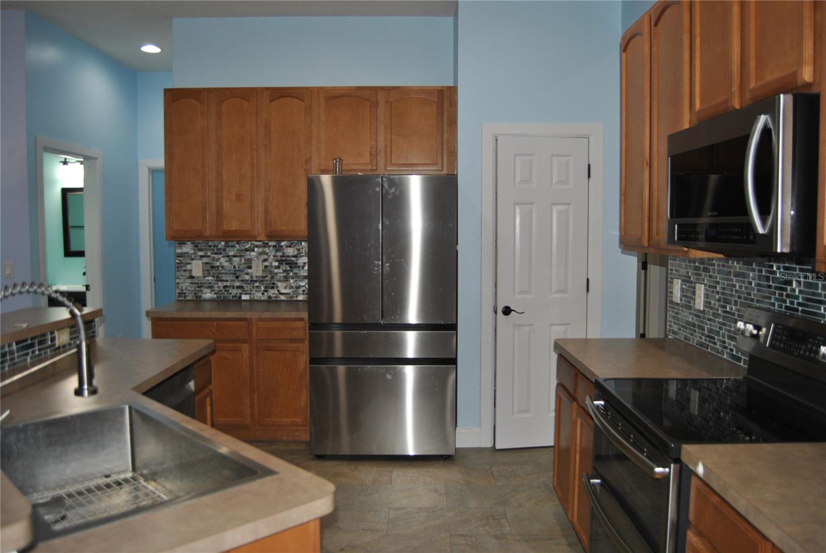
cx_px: 413
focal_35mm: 27
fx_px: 620
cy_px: 276
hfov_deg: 67.3
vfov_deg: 48.0
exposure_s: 1/60
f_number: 3.5
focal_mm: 18
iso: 200
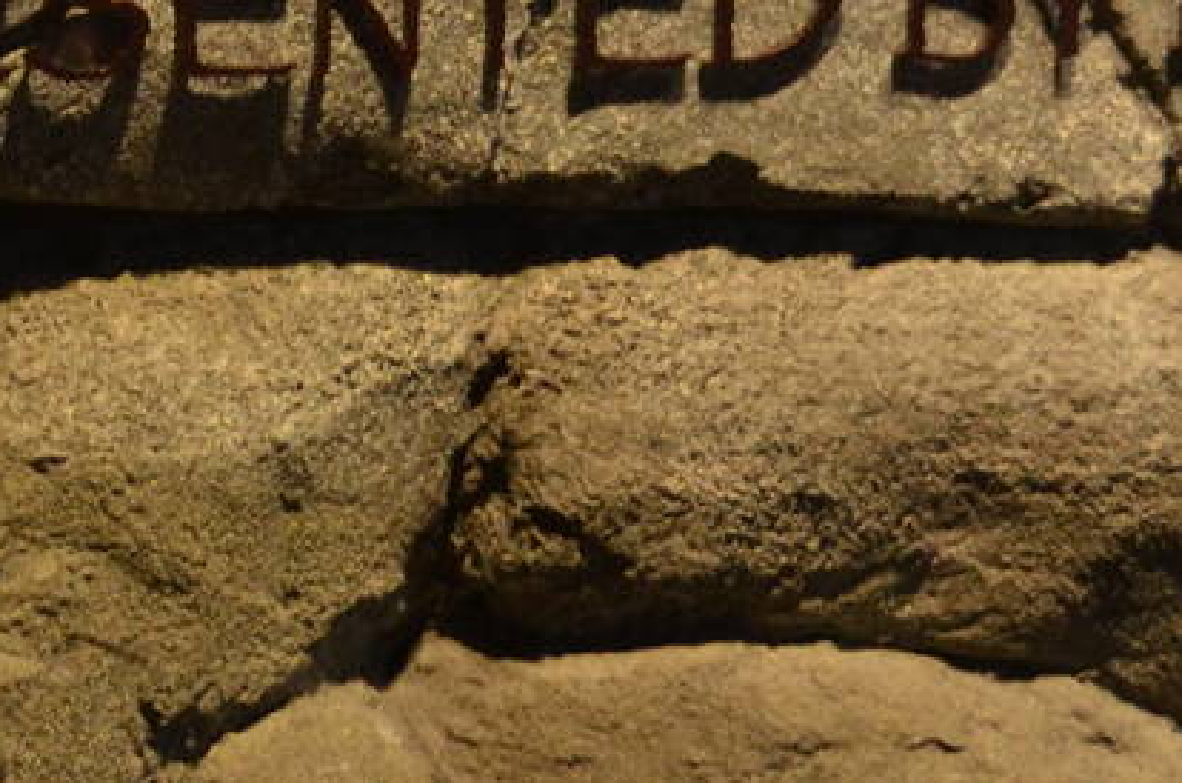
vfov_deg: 6.9
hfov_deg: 10.3
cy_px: -131
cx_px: -117
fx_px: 6453
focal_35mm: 197
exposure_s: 1/30
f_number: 5
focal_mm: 34
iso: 1100
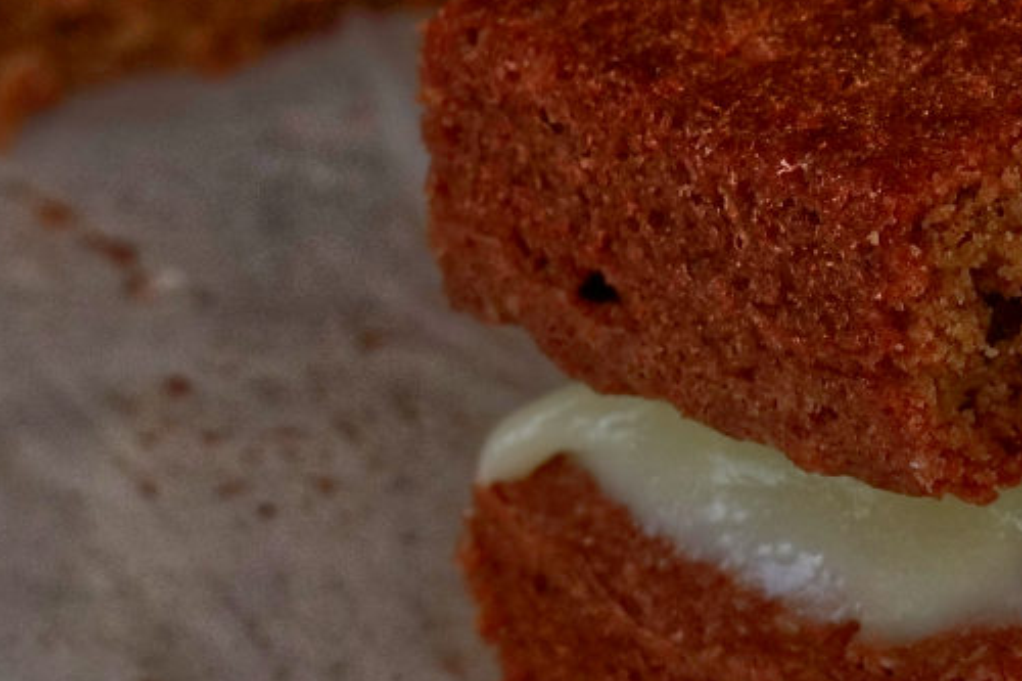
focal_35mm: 196
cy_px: -227
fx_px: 5562
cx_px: 905
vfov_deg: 6.9
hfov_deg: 10.4
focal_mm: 51
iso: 1600
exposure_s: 1/60
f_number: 10
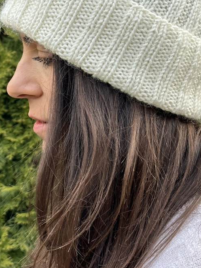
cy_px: 111
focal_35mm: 87
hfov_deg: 17.0
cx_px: 121
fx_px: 673
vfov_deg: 22.5
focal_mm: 6.86
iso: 50
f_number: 1.78
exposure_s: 1/154
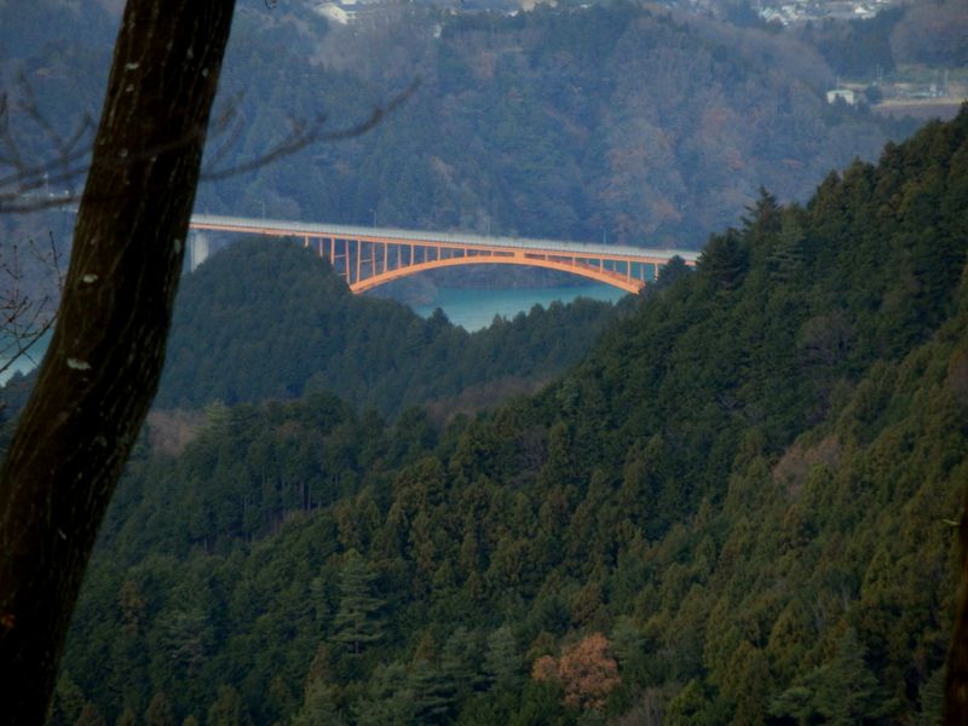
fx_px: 8389
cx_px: 484
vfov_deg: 5.0
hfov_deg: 6.6
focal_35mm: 300
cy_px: 363
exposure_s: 1/320
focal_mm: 52.5
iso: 320
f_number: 5.9
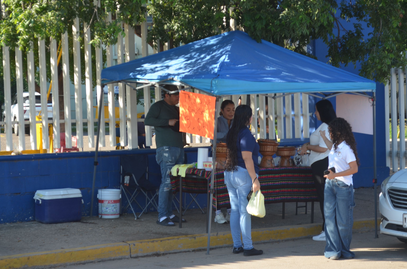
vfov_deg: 15.4
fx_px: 999
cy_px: 135
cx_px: 190
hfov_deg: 23.0
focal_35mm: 89
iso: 200
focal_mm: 55
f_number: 7.1
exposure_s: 1/200
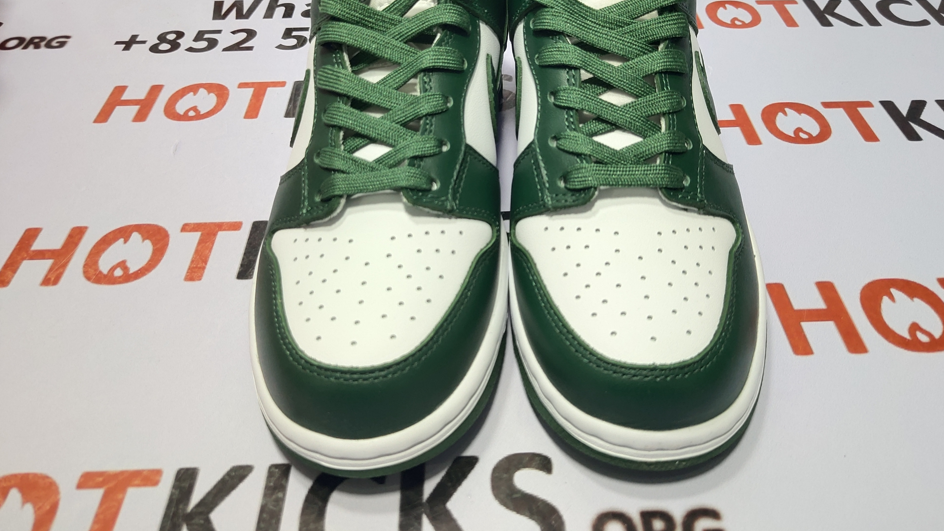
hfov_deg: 58.0
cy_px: 171
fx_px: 851
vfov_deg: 34.3
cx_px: 485
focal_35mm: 34
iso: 50
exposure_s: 1/1529
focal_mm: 4.35
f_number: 1.79
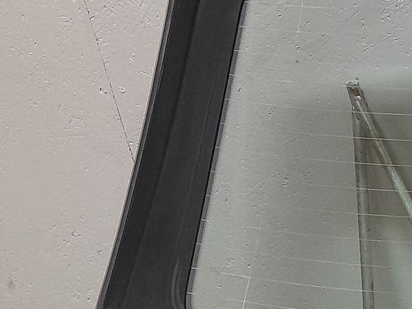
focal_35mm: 87
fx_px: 1035
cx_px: 713
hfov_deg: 18.4
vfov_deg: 17.0
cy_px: 140
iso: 400
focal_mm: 4.6
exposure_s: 1/60.2
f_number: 2
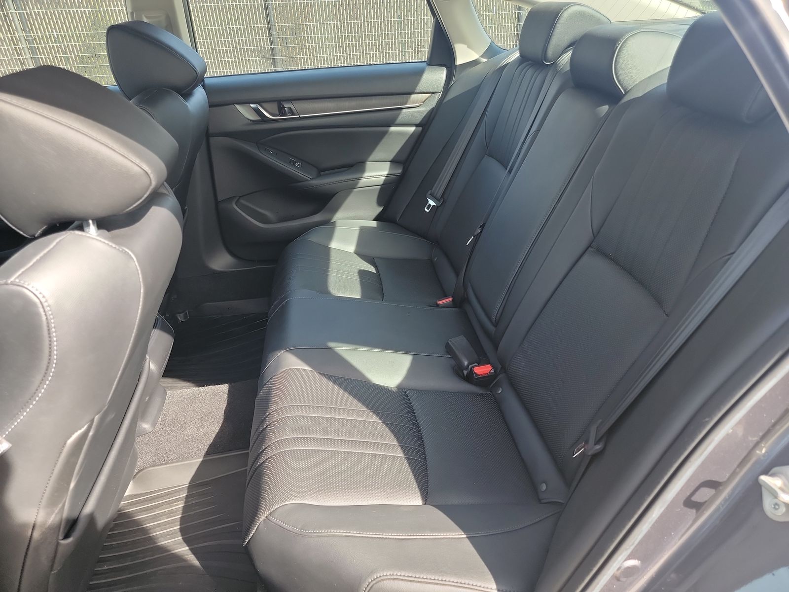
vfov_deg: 56.8
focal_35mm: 24
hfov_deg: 71.6
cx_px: 394
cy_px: 296
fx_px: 547
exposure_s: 1/119
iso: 92
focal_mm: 6.7
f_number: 1.8
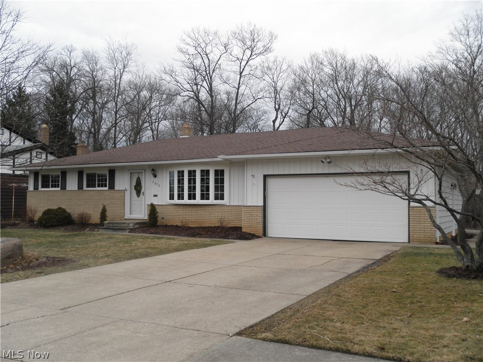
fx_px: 488
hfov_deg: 52.6
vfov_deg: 40.7
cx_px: 242
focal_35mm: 35
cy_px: 181
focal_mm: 6.1
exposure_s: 1/60
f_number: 3.2
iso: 64
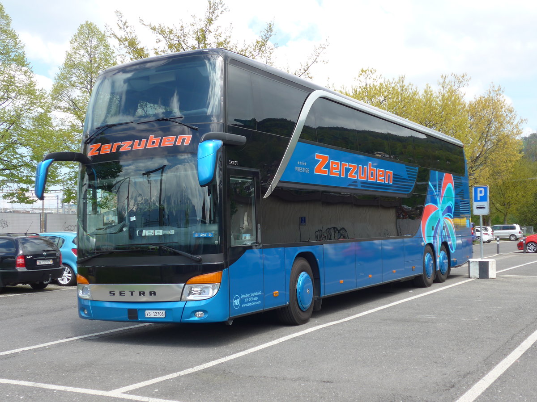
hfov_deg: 41.2
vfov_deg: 31.5
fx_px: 714
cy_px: 201
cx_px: 268
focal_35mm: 46
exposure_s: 1/640
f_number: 3
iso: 80
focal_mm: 9.5
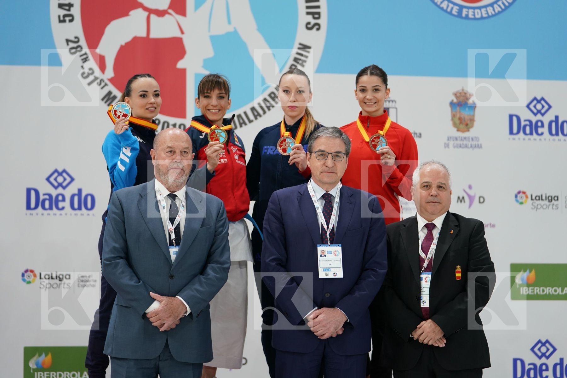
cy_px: 189
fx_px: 1591
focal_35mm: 101
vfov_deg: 13.6
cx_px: 284
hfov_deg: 20.2
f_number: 2.8
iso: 1250
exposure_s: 1/250
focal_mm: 101
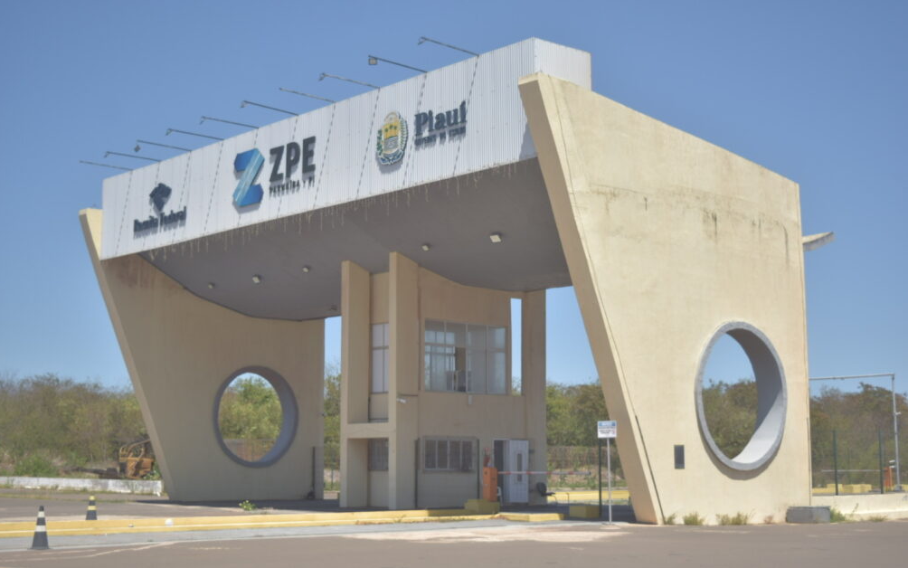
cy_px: 286
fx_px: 1312
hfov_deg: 38.2
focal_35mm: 53
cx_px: 454
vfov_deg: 24.4
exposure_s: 1/1250
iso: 180
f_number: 5.6
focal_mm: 34
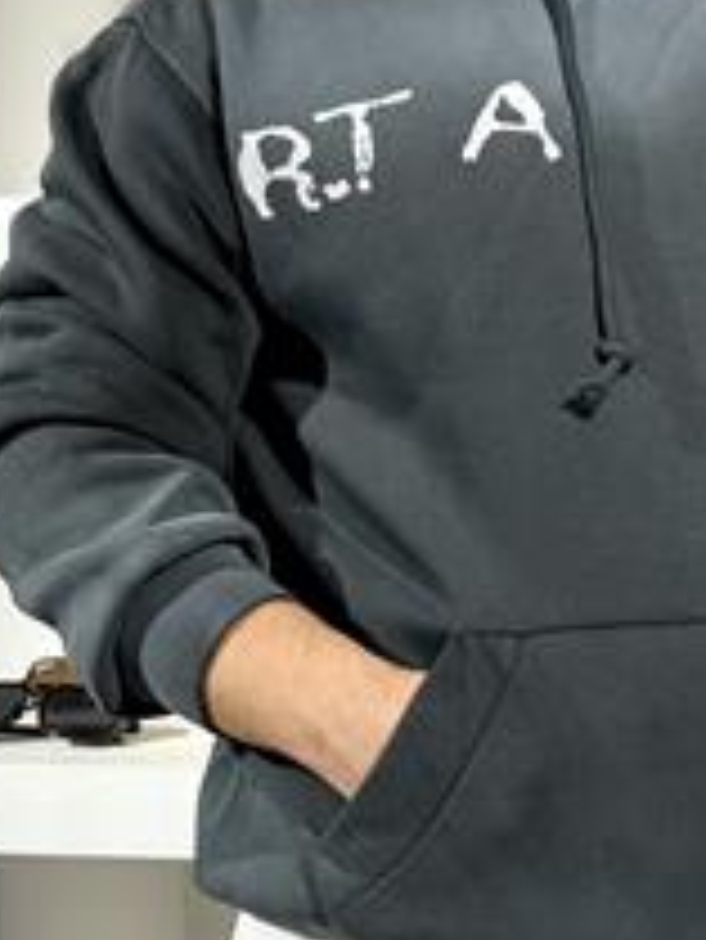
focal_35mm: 107
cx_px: 648
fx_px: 2907
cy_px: 265
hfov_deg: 13.7
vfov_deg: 18.3
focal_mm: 6.76
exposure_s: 1/121
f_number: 1.78
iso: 50
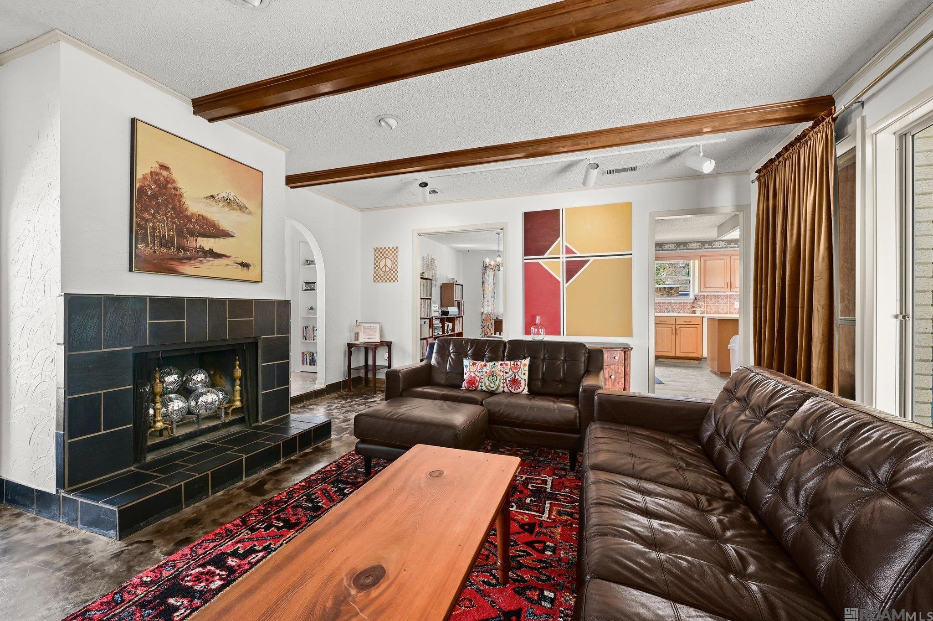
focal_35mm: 14
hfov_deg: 104.3
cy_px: 310
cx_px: 466
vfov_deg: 81.1
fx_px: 363
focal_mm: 14
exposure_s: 1/1.25
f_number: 10
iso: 200
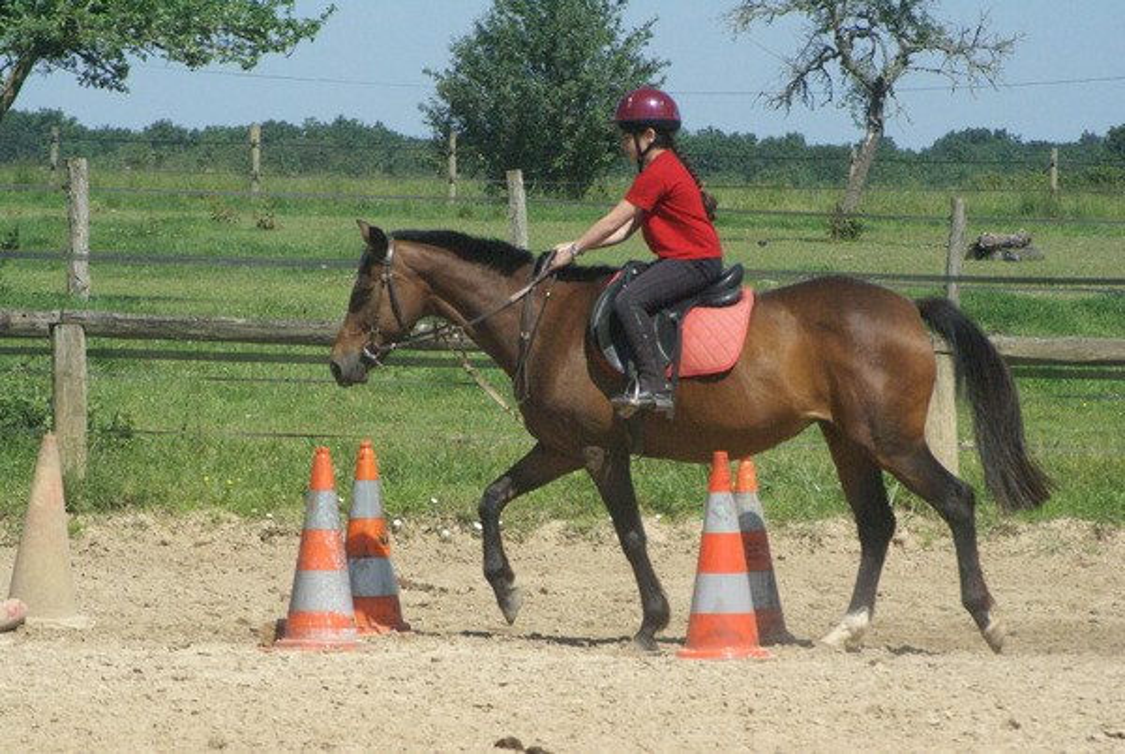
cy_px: 377
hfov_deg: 6.5
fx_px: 9858
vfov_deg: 4.4
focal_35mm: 315
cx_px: 562
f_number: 14
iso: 1600
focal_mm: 210
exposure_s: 1/1600
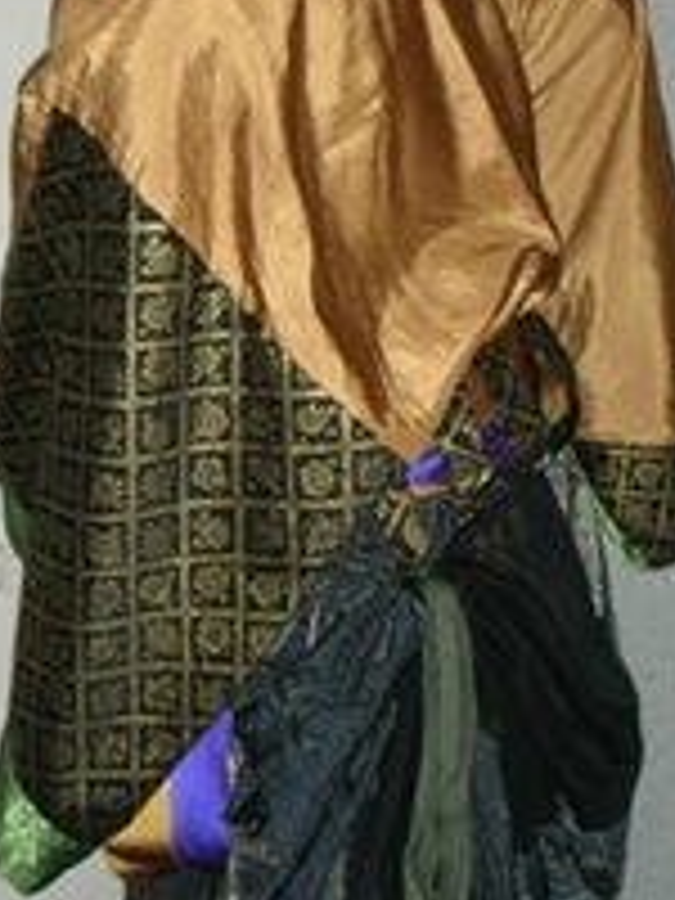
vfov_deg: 27.7
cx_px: 360
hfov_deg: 21.0
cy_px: 333
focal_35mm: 70
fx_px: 1820
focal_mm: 5.8
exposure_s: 1/60.1
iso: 51
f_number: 3
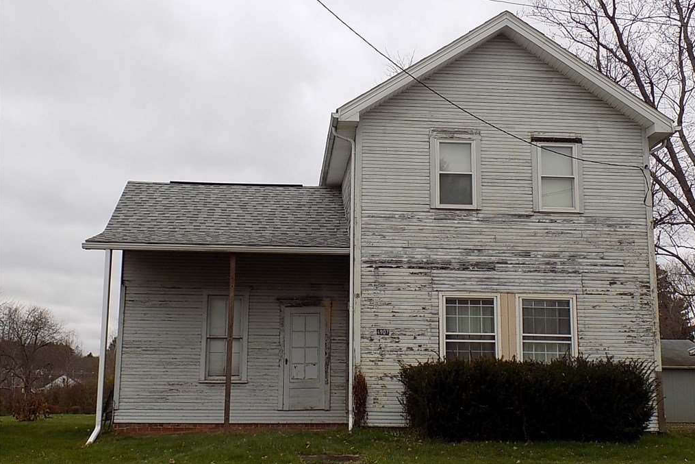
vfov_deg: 31.2
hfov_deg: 45.4
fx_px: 830
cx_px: 349
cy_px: 252
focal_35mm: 43
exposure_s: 1/125
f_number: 3.6
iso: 80
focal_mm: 7.3
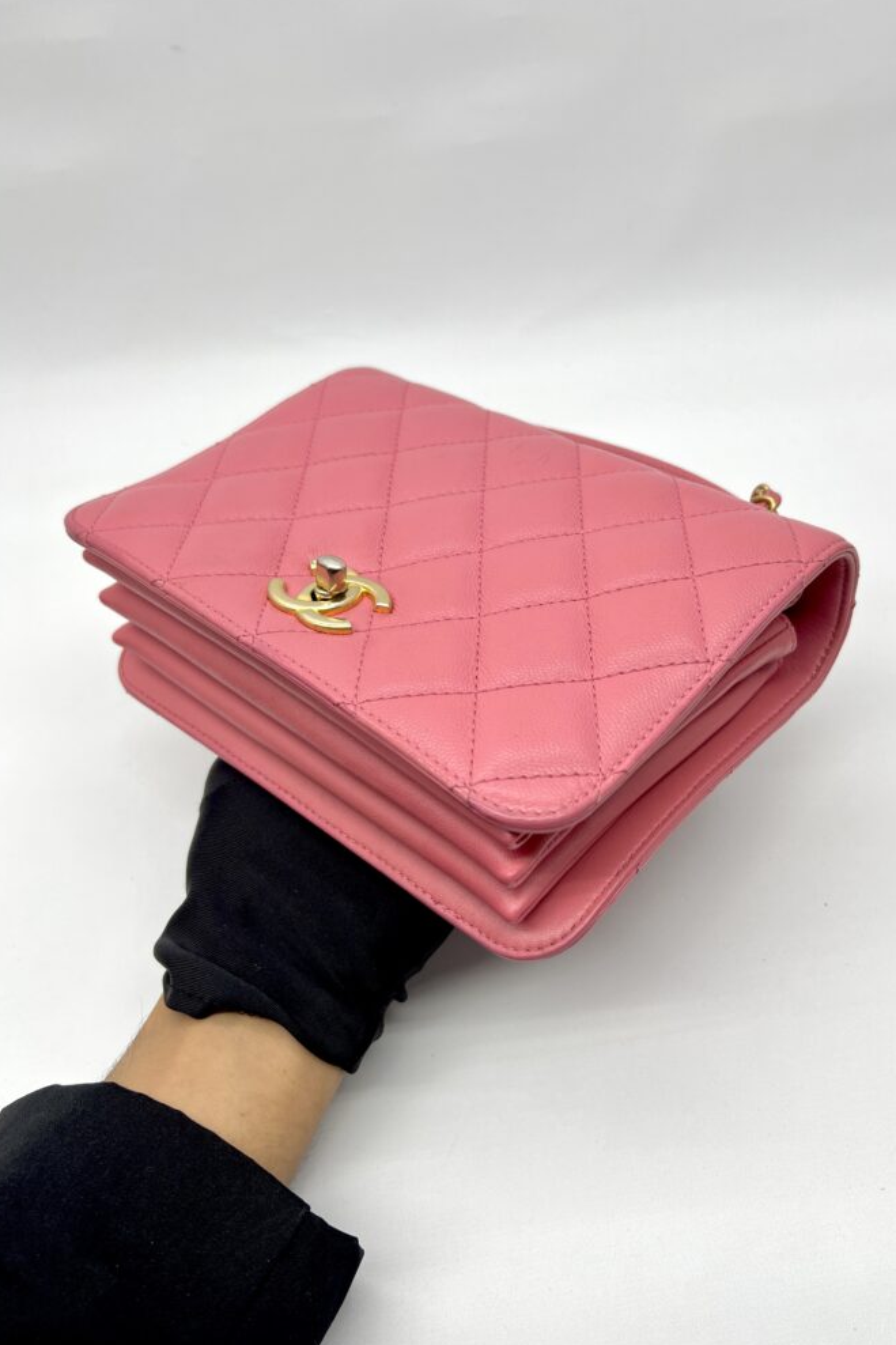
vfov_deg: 65.5
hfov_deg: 46.3
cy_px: 665
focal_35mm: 28
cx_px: 507
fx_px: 1046
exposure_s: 1/143
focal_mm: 5.7
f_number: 1.5
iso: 32
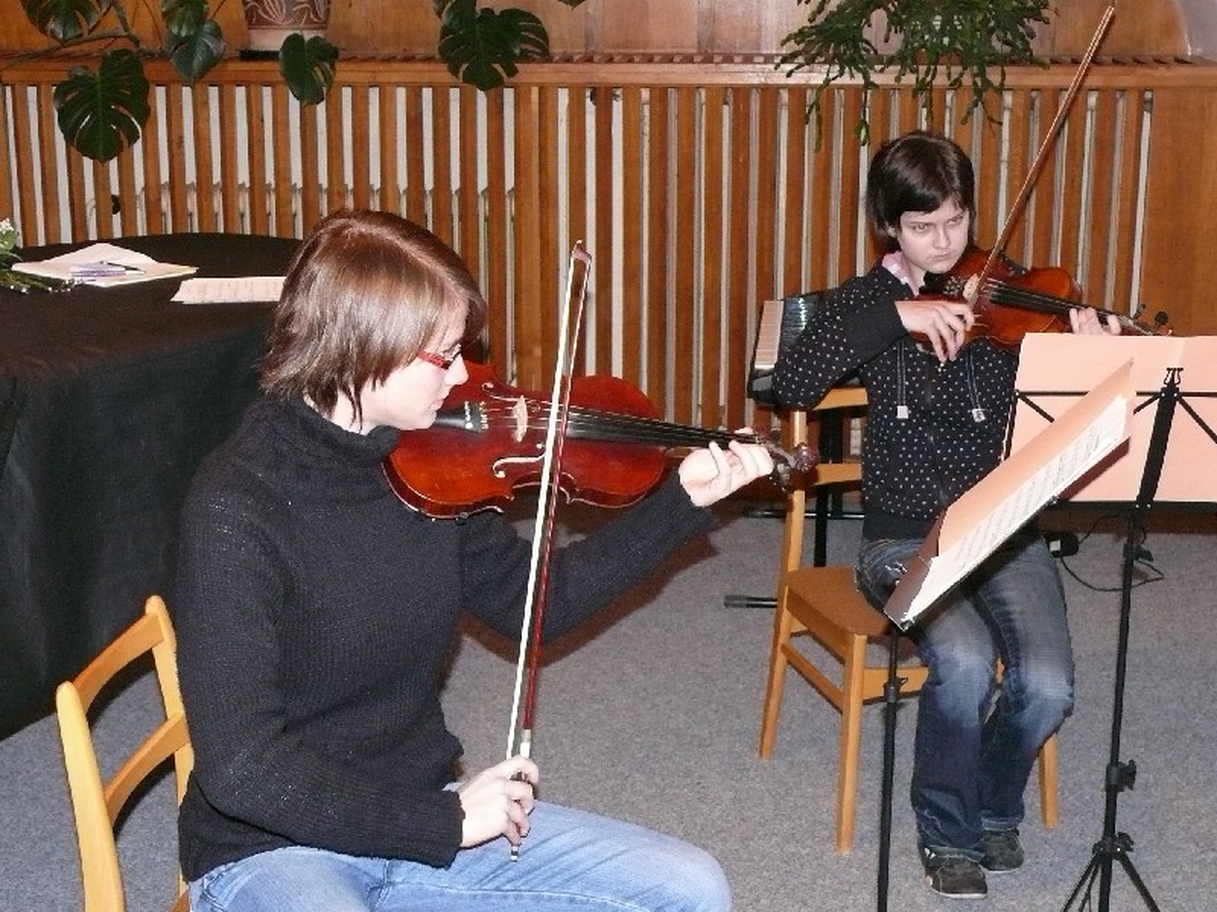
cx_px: 608
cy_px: 456
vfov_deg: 26.1
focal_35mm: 56
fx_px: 1969
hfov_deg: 34.3
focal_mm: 9.7
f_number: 3.2
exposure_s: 1/30
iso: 400
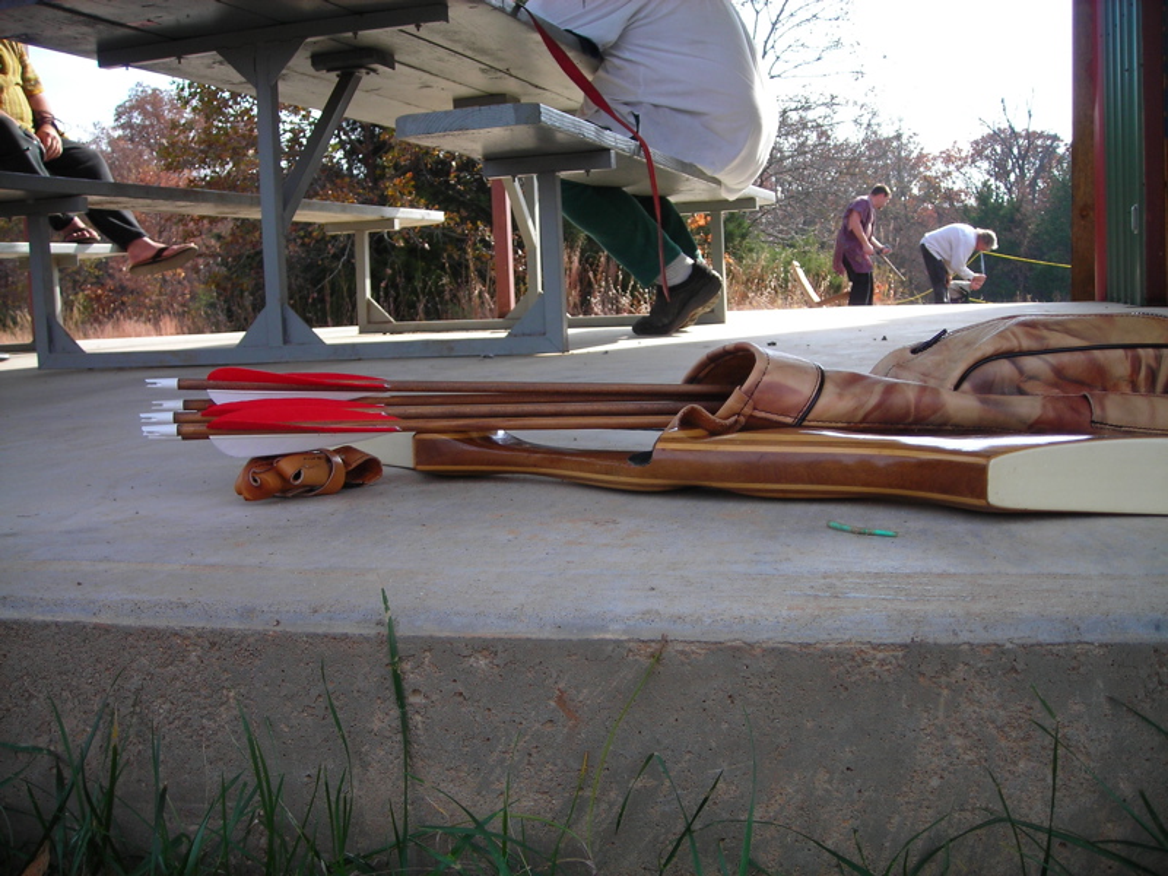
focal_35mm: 38
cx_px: 584
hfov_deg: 49.0
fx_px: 1282
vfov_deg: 37.7
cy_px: 438
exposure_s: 1/187
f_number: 3.2
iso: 50
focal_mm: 6.3
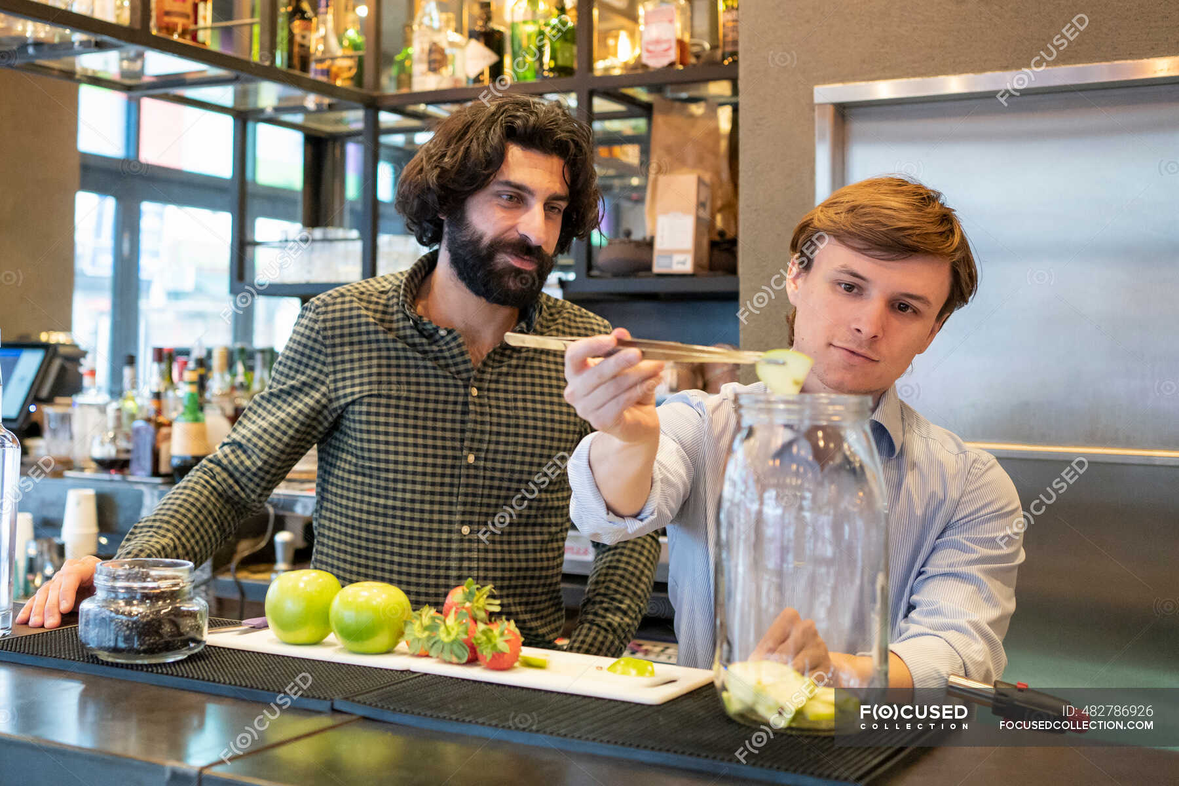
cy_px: 393
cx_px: 590
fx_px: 1146
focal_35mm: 35
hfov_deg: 54.4
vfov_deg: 37.9
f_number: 2.8
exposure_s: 1/320
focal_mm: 35
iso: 5000
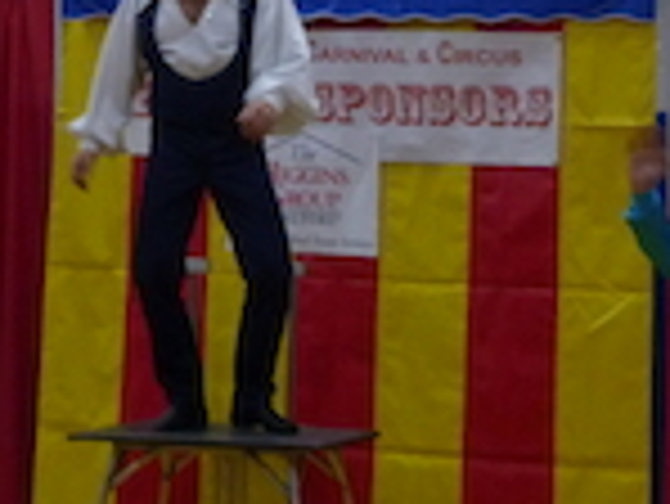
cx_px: 128
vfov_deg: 10.8
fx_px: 2634
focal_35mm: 136
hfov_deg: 14.4
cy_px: -54
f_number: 2.8
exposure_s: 1/60
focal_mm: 6.8
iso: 400
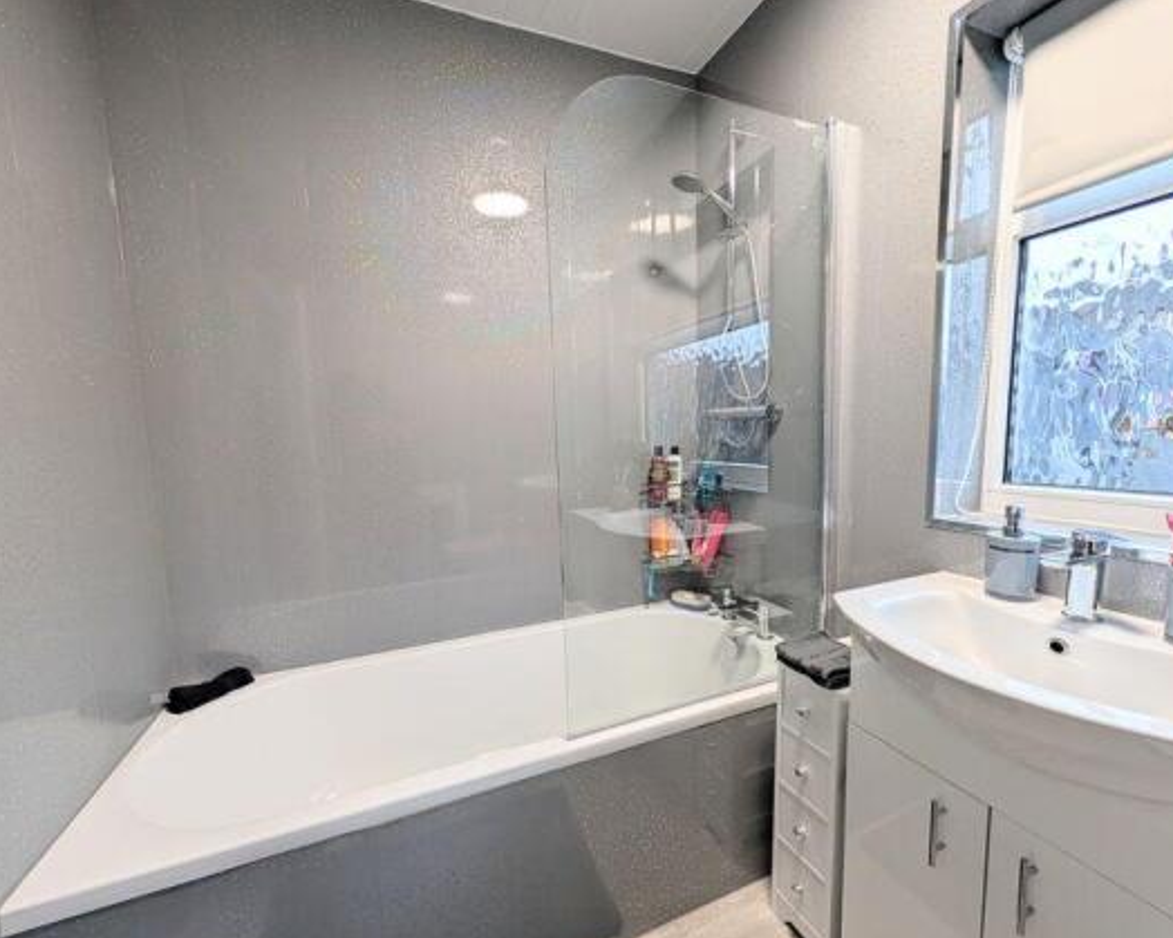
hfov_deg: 104.8
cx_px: 601
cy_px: 480
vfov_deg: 92.2
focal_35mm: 13
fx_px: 451
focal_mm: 2.02
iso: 106
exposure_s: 1/77.4
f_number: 1.7
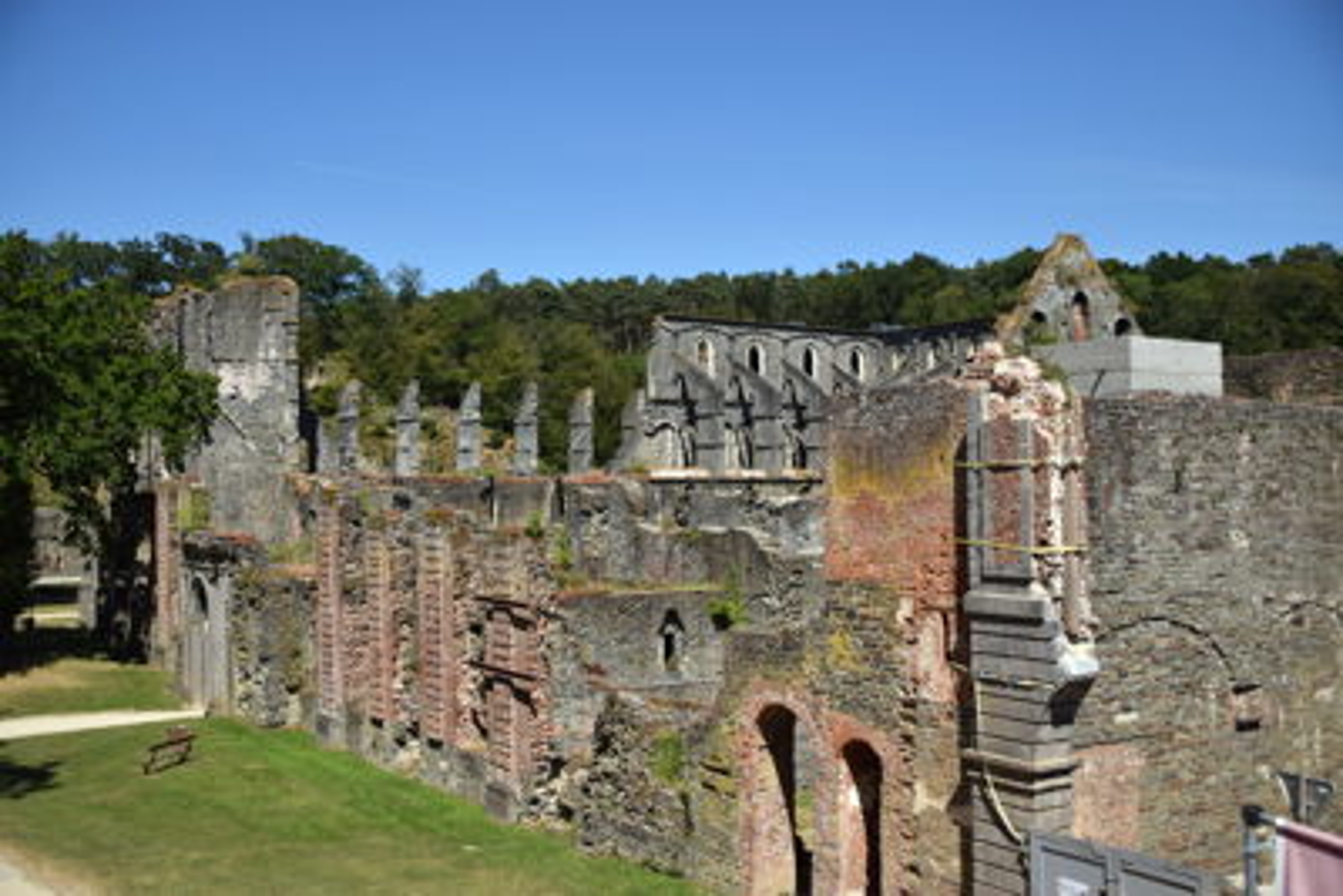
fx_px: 1231
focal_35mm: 33
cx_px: 672
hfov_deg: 57.2
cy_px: 448
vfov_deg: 40.0
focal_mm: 22
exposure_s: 1/1600
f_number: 3.8
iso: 100
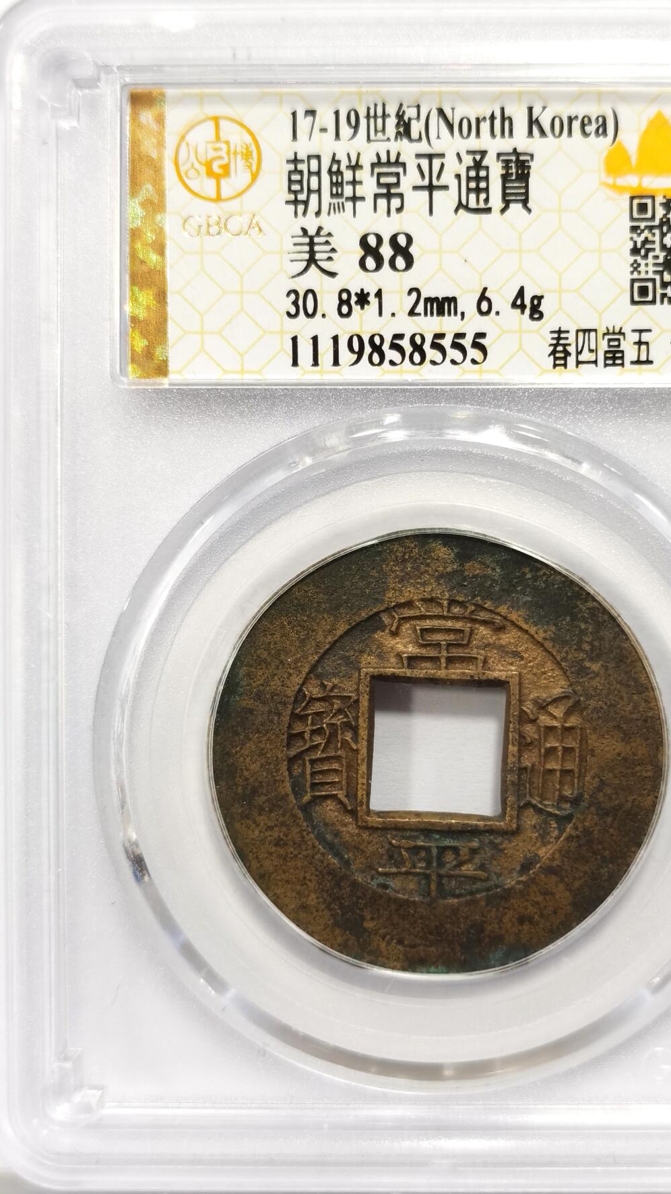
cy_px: 589
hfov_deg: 20.0
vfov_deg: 34.9
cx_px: 437
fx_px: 1898
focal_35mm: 60
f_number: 16
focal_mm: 5.56
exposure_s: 1/100
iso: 200
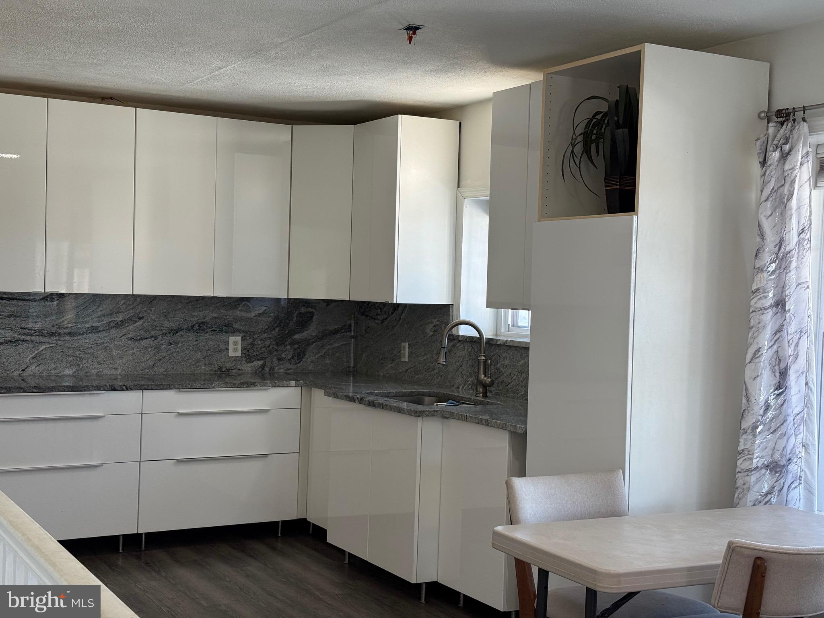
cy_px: 309
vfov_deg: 30.3
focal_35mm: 48
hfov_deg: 39.7
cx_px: 412
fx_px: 1143
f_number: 1.78
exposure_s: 1/120
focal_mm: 6.76
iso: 100
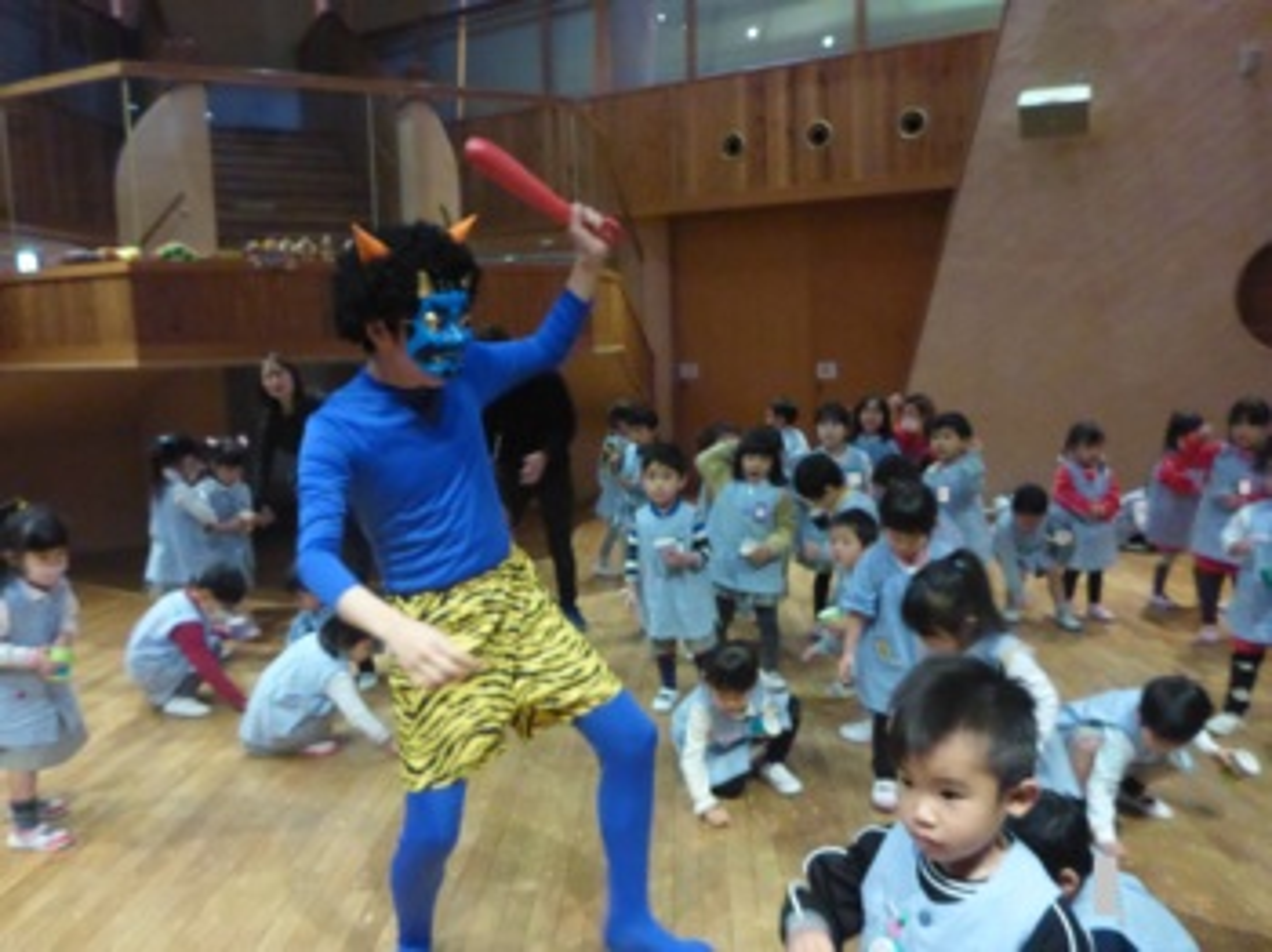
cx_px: 636
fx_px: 1028
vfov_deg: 49.7
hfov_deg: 63.5
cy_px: 476
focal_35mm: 28
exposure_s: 1/50
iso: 1600
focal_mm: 4.9
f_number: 3.3
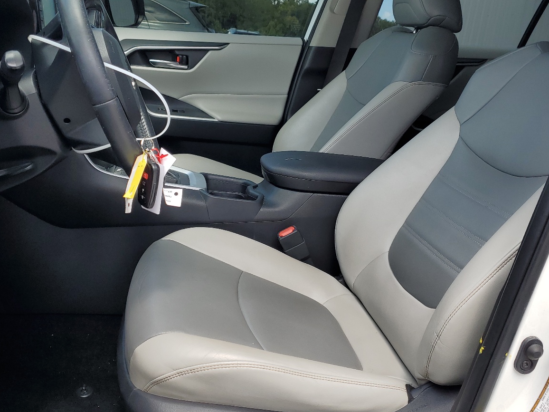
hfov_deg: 51.3
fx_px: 571
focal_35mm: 36
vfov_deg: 39.7
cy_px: 208
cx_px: 252
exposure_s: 1/625
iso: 50
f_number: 1.5
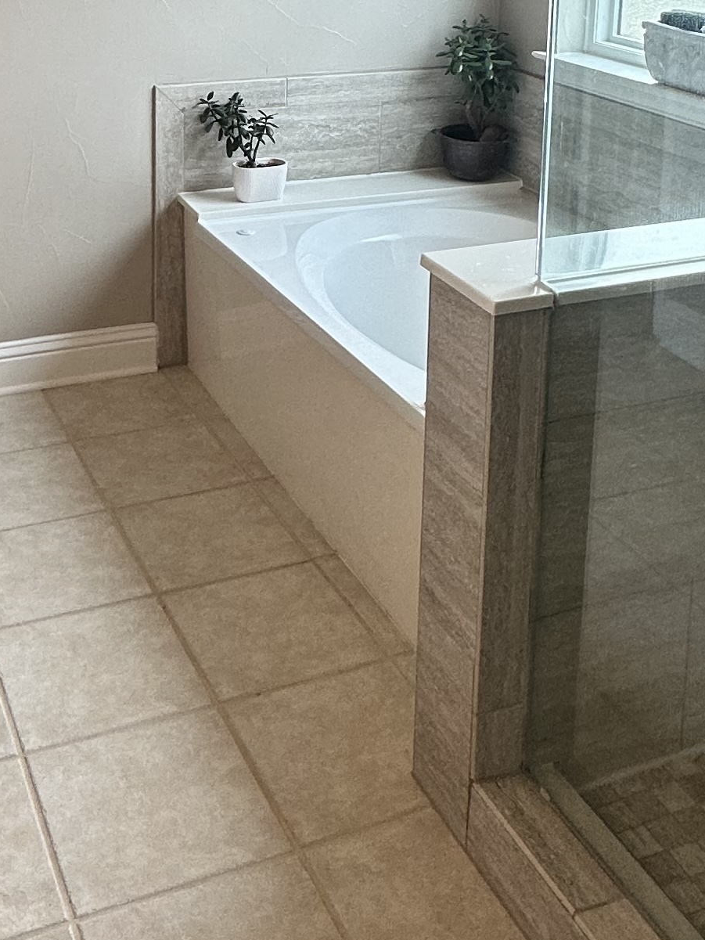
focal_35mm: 47
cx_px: 254
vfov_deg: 36.9
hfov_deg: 30.7
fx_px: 1276
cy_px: 38
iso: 80
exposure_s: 1/120
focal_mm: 2.22
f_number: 2.2
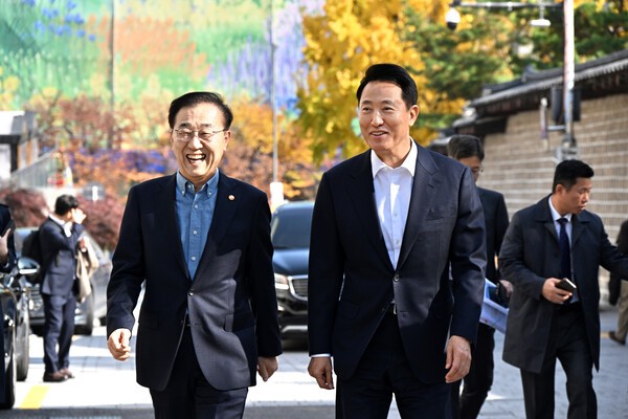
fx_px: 2006
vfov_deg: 11.9
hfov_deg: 17.8
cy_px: 210
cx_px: 314
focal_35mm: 115
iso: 640
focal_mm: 115
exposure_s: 1/800
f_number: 6.3
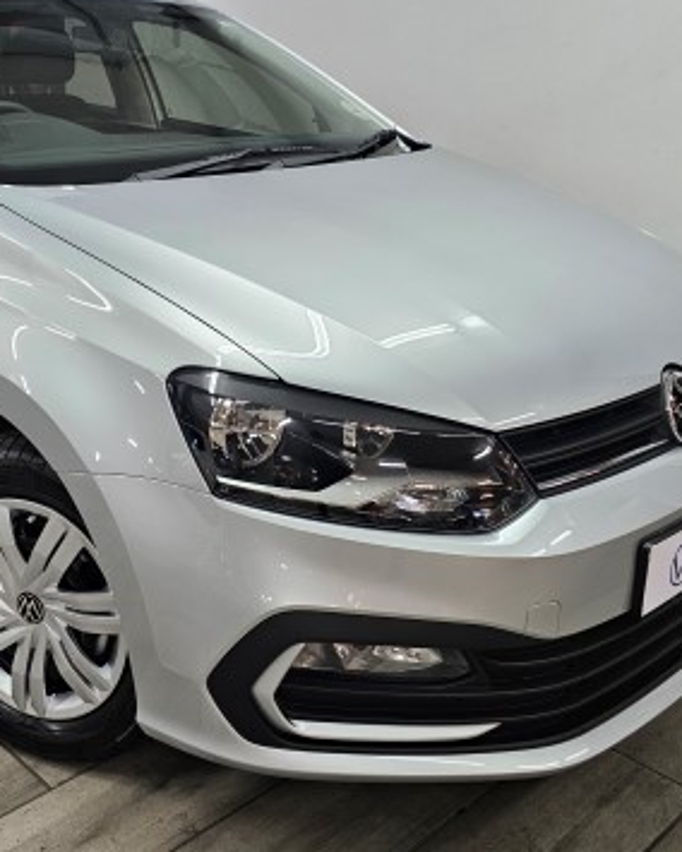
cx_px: 187
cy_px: 286
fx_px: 1034
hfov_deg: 35.8
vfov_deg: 44.2
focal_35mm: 41
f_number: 1.7
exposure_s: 1/100
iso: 250
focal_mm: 6.3
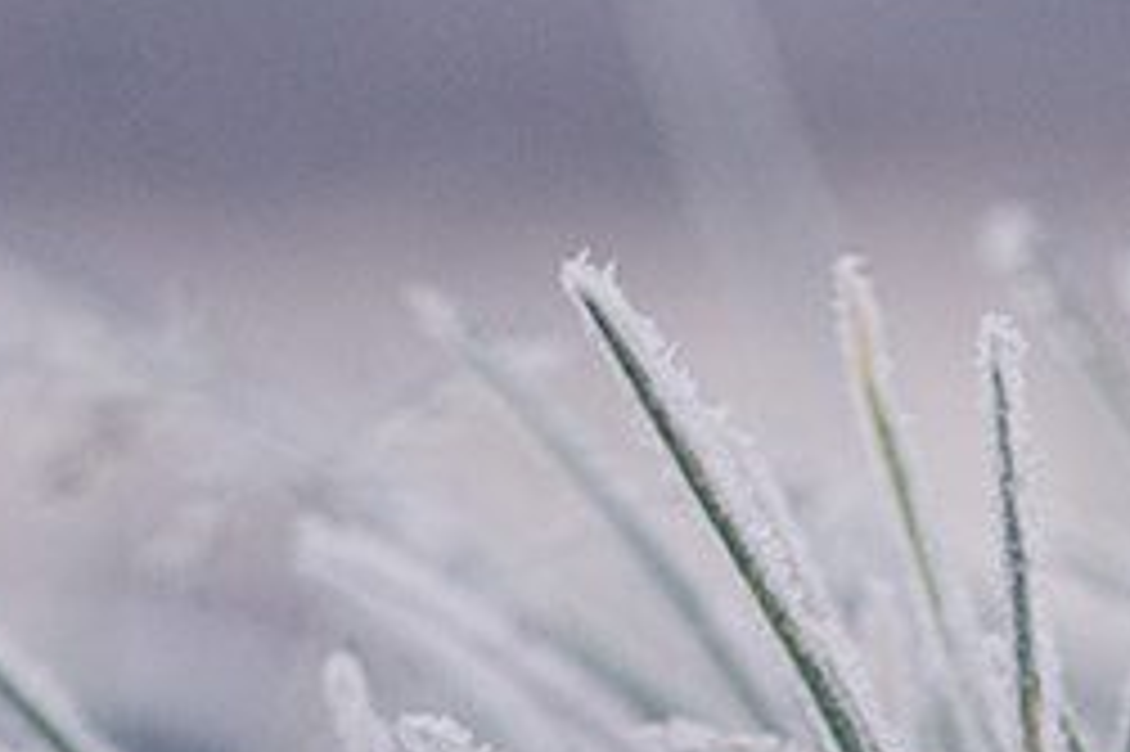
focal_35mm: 670
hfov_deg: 3.1
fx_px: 21016
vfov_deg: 2.0
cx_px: 1468
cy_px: 511
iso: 1600
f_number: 5.6
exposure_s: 1/200
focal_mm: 168
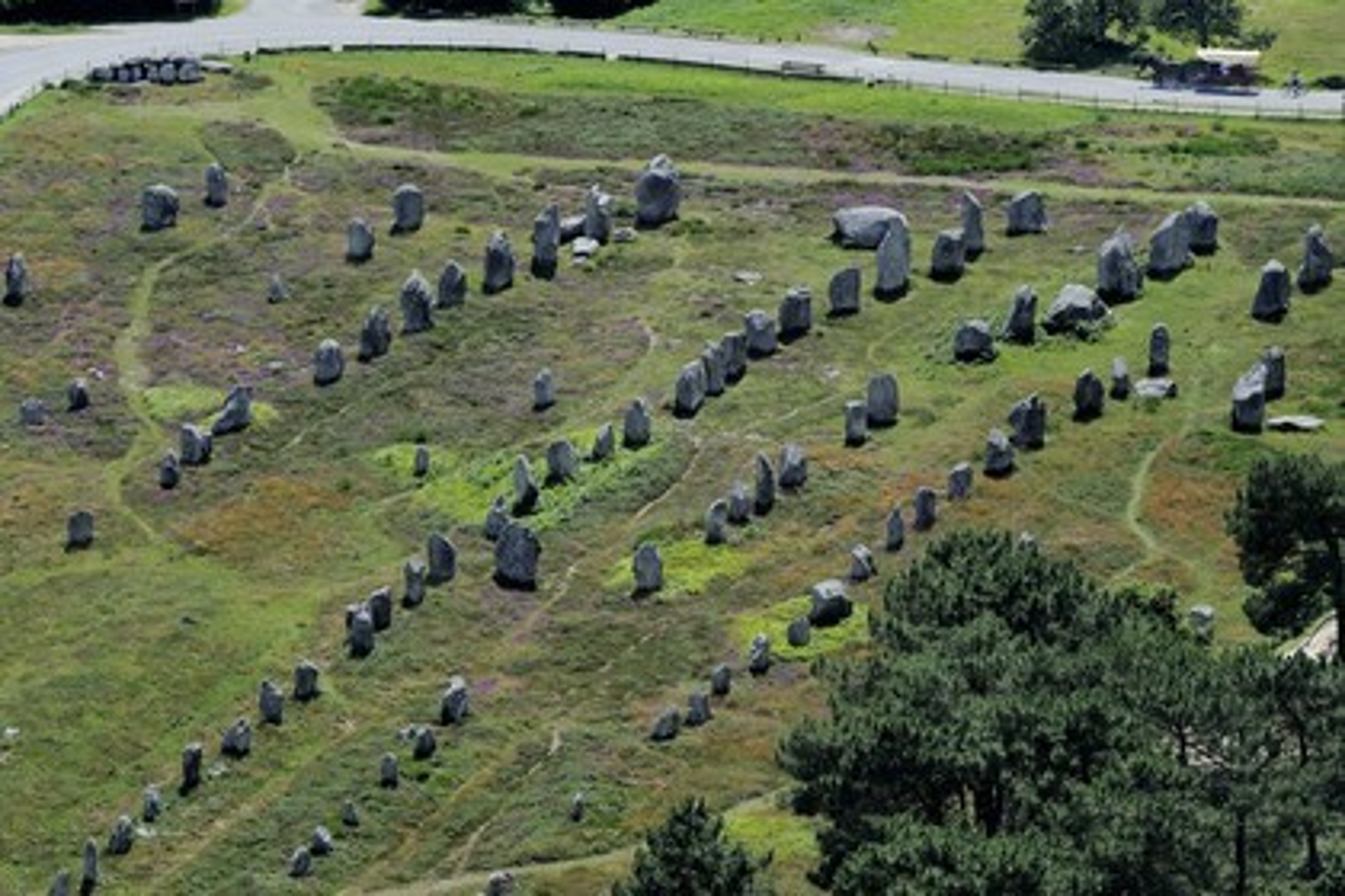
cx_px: 672
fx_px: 5417
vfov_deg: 9.5
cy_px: 448
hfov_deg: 14.2
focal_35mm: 145
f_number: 8
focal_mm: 145
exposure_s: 1/1000
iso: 400
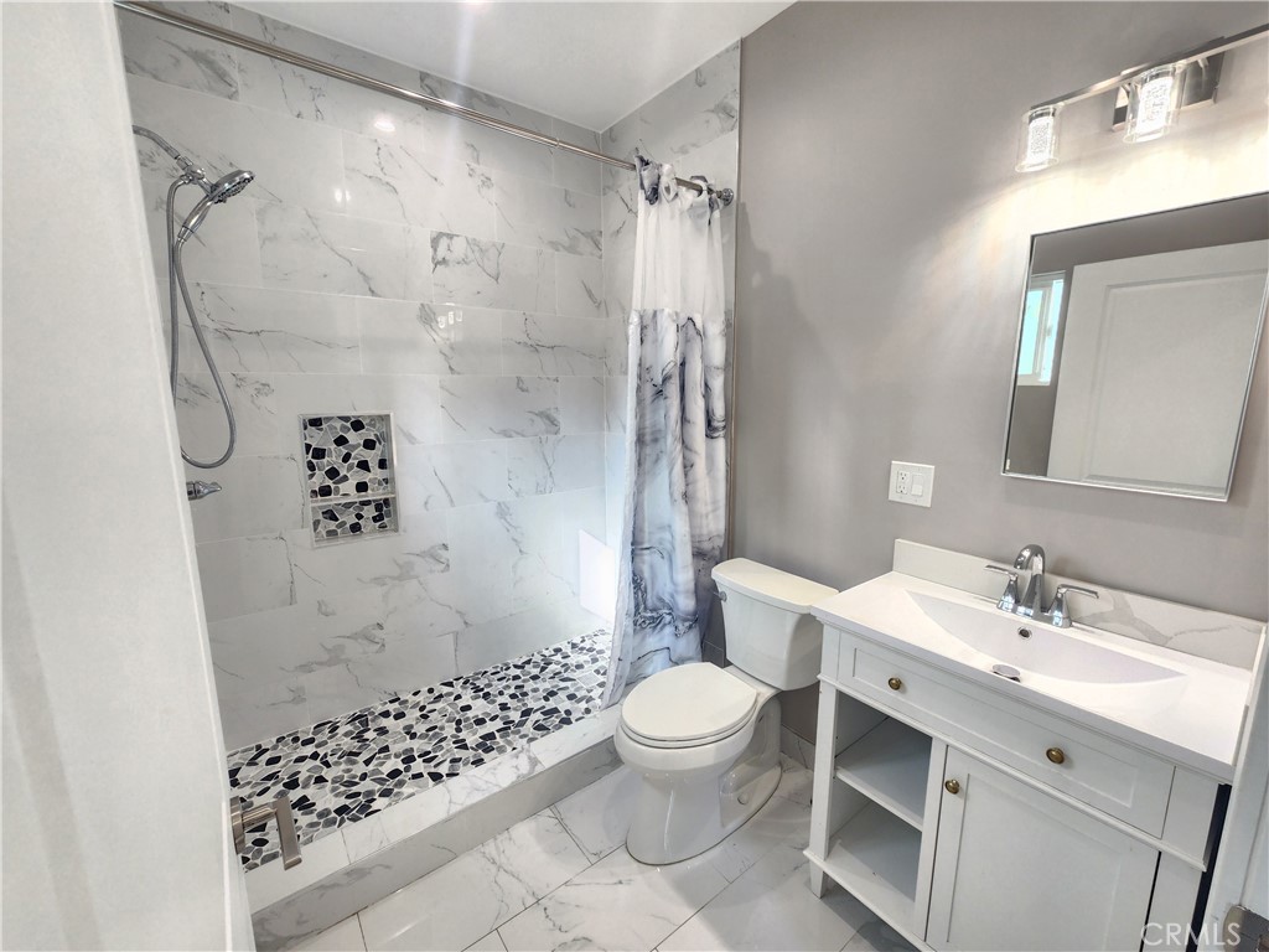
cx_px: 634
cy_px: 476
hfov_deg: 106.2
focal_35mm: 13
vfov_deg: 89.9
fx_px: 477
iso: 160
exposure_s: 1/60
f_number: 2.2
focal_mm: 2.2
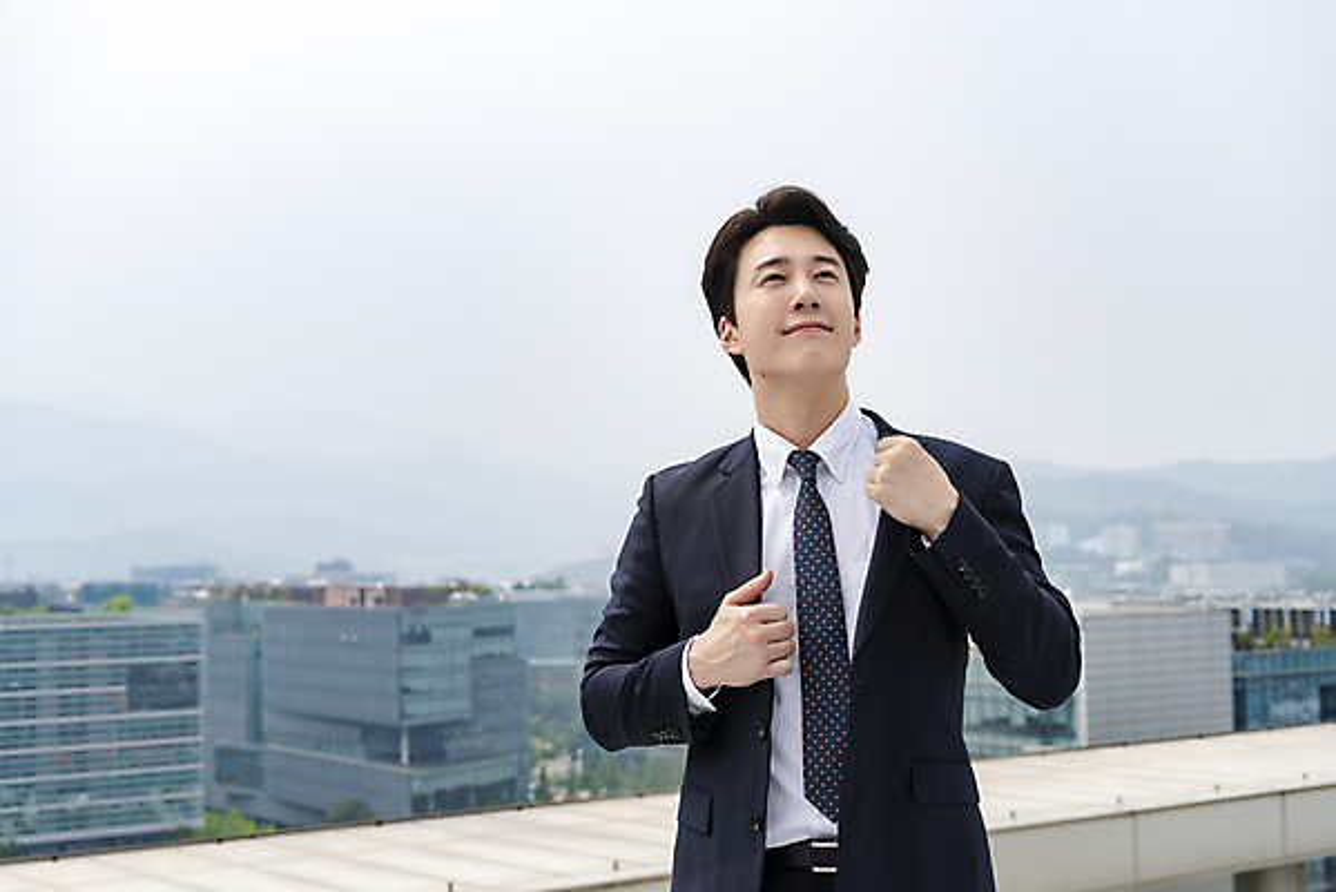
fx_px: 1856
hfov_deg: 39.6
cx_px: 668
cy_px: 446
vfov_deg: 27.0
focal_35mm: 50
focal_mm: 50
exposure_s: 1/2000
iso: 400
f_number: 5.6
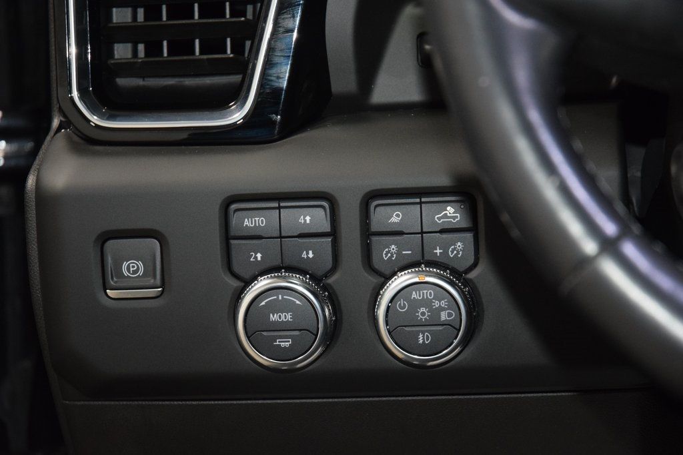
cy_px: 228
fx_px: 1992
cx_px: 342
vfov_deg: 13.0
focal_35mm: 105
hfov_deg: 19.5
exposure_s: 1/60
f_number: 4.5
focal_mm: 70
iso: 2200
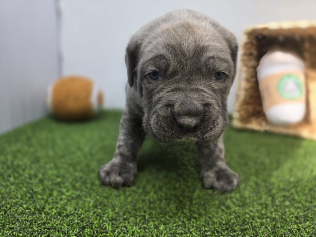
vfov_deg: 58.9
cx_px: 158
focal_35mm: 23
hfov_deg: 73.9
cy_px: 118
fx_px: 210
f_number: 1.7
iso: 64
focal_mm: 6.3
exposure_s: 1/120
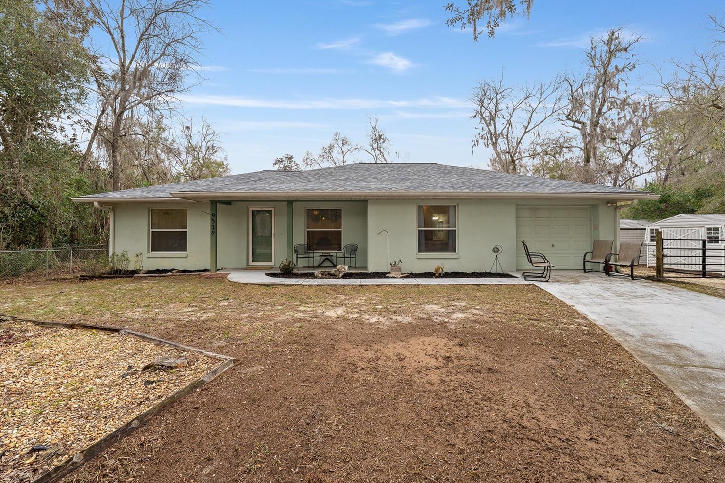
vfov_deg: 77.3
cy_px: 233
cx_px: 363
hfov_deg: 100.4
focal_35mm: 15
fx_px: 302
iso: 500
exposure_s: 1/30
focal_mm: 14
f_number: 8
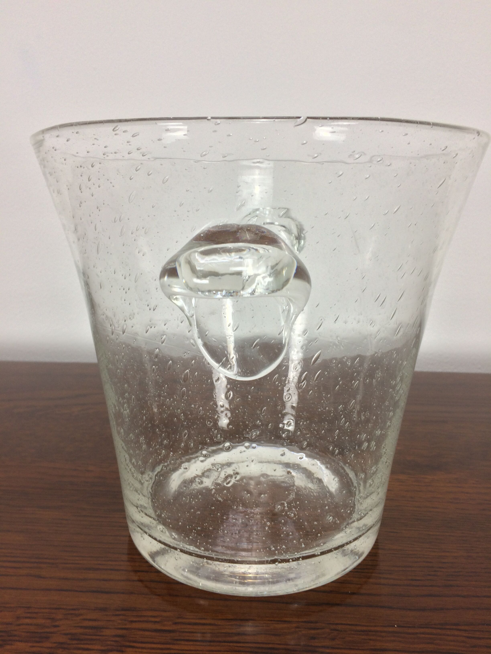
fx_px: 548
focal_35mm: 29
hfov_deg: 48.2
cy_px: 327
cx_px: 246
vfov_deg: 61.7
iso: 40
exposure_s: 1/33
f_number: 2.2
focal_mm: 4.15
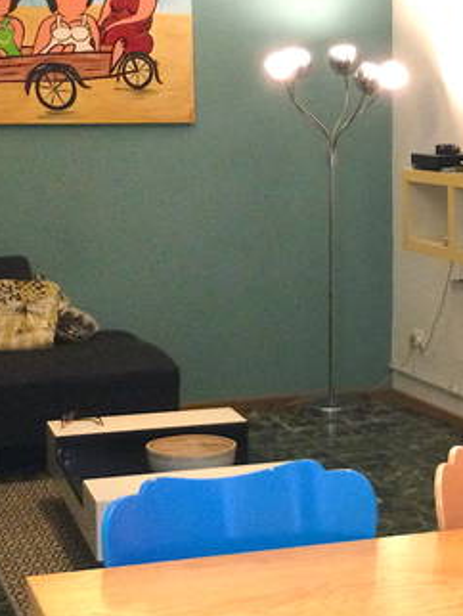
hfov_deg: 19.2
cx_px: 377
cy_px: 281
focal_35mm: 76
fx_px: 1354
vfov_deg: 25.6
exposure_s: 1/33
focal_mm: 3.3
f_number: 2.4
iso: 200
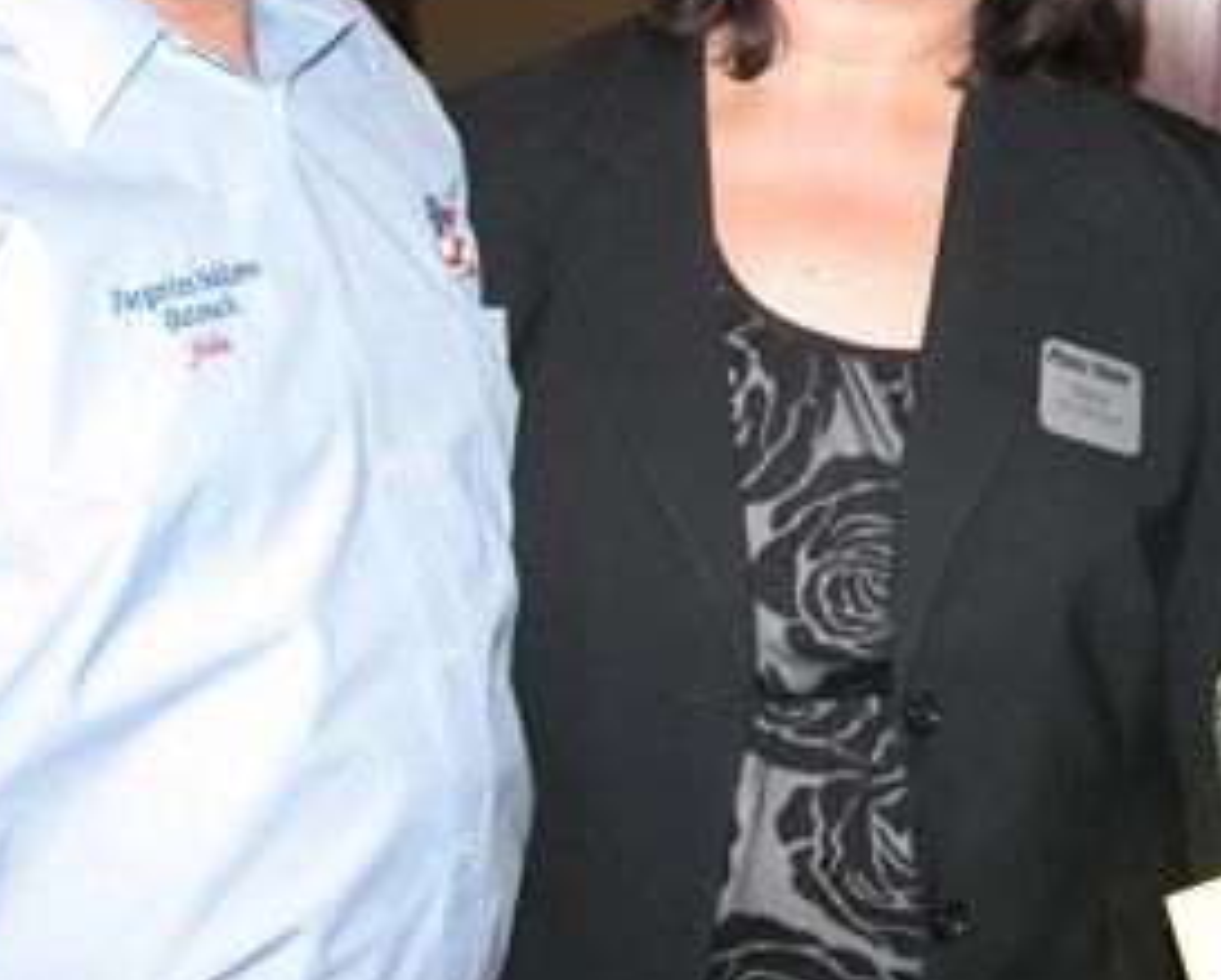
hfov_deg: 24.9
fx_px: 2713
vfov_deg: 20.0
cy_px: 81
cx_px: 997
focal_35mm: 75
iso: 100
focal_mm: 8.9
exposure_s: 1/60
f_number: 2.8
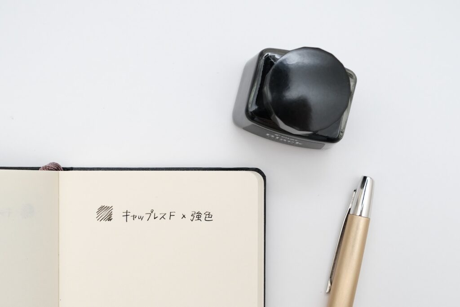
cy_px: 154
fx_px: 447
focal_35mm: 35
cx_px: 230
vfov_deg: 37.9
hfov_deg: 54.4
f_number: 5.6
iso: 1250
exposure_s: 1/60
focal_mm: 23
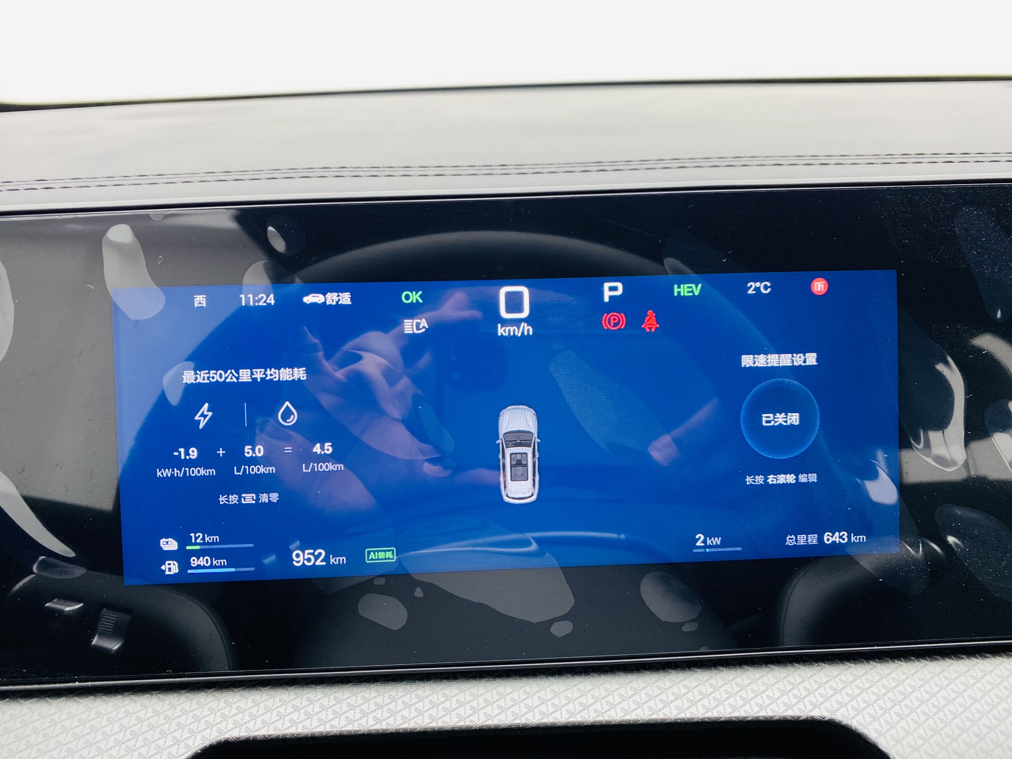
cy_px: 380
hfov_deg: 67.3
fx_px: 760
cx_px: 506
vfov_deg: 53.1
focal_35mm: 26
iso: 160
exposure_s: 1/50
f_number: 1.8
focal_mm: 4.25
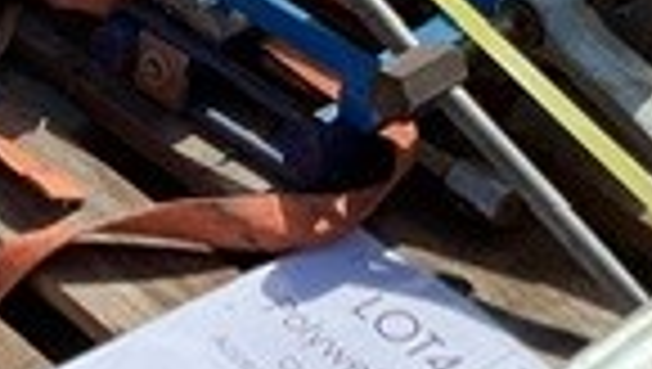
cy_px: 207
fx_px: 2406
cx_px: 162
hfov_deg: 15.4
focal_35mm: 139
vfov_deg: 8.8
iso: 16
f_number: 1.8
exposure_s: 1/1848
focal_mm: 3
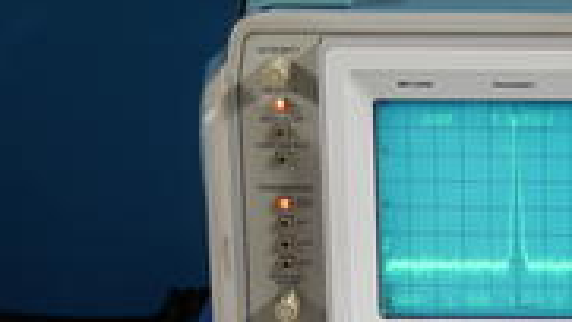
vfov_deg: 6.2
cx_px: 629
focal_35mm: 193
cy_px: 467
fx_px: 2929
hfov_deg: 11.0
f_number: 8
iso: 200
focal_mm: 40
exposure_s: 1/2
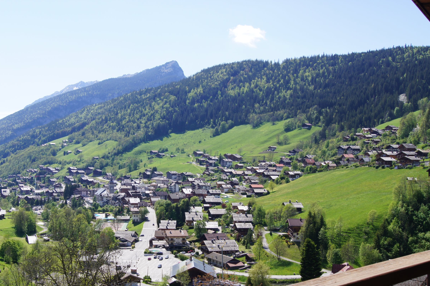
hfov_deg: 47.1
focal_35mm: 41
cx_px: 166
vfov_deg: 32.5
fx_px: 489
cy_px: 168
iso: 100
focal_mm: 22
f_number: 13
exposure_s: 1/80
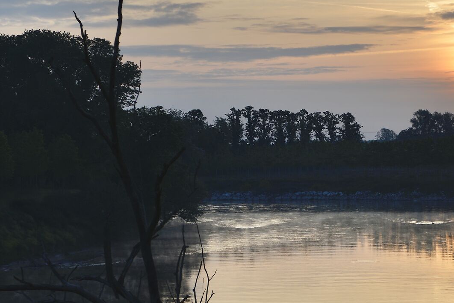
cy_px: 205
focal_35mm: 113
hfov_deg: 18.0
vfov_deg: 12.1
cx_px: 321
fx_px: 1425
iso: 100
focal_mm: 50
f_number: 5
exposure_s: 1/400
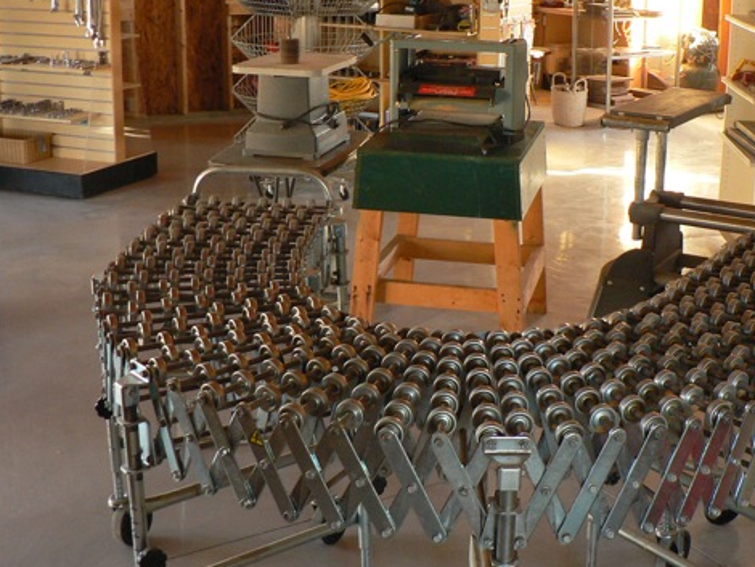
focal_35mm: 49
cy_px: 186
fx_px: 1069
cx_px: 474
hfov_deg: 38.6
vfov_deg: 29.5
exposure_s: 1/40
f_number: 2.8
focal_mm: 6
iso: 200
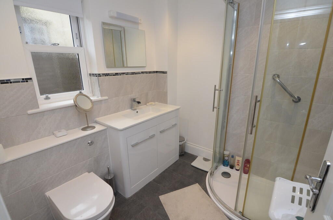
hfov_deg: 95.1
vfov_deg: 71.8
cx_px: 166
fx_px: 152
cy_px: 110
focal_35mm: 16
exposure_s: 1/60
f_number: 7.1
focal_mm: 11
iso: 800
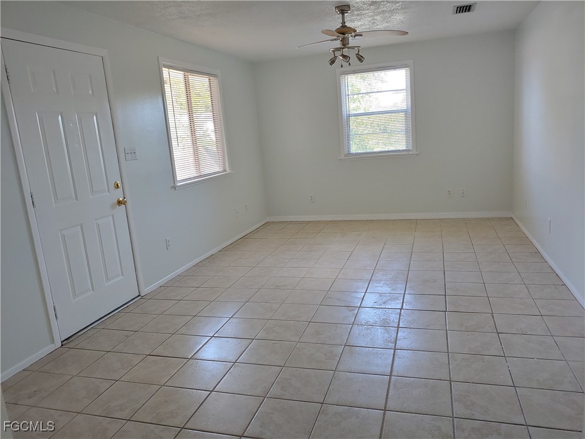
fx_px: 422
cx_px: 292
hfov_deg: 69.4
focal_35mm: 25
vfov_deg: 54.9
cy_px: 220
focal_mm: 4.23
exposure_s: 1/60
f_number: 1.5
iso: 50
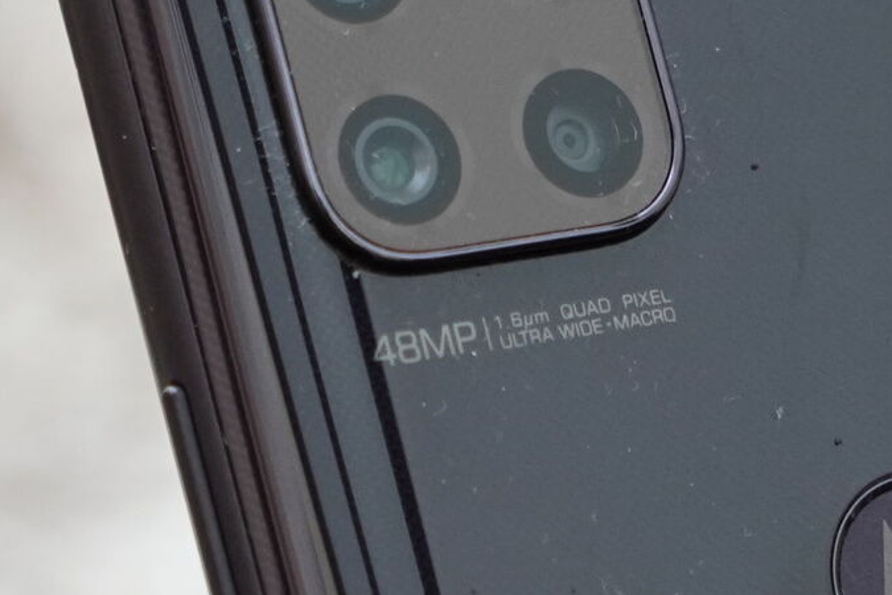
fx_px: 4930
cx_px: 685
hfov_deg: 10.3
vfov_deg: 6.9
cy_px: 315
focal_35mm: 199
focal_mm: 70
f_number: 6.3
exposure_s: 1/200
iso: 2500
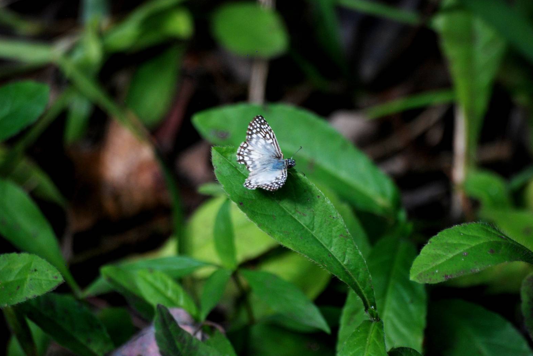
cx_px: 272
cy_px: 181
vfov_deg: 3.0
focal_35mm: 461
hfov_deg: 4.5
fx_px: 6832
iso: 400
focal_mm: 300
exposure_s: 1/160
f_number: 5.6
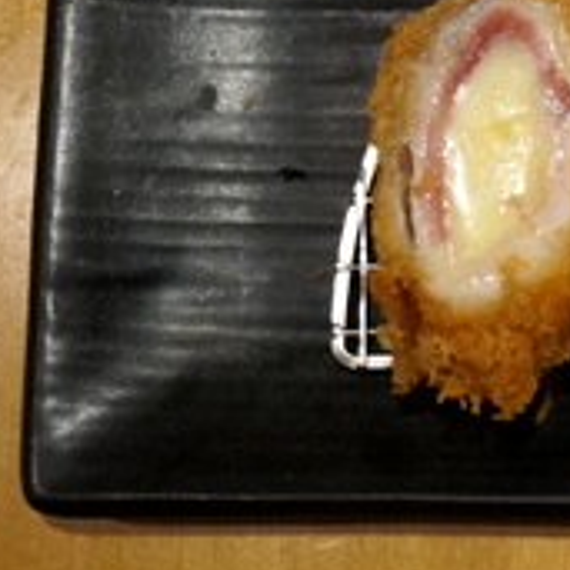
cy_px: 18
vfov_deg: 13.9
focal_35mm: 124
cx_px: 990
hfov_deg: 12.9
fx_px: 2310
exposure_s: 1/60
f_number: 4.5
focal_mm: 26
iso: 2000
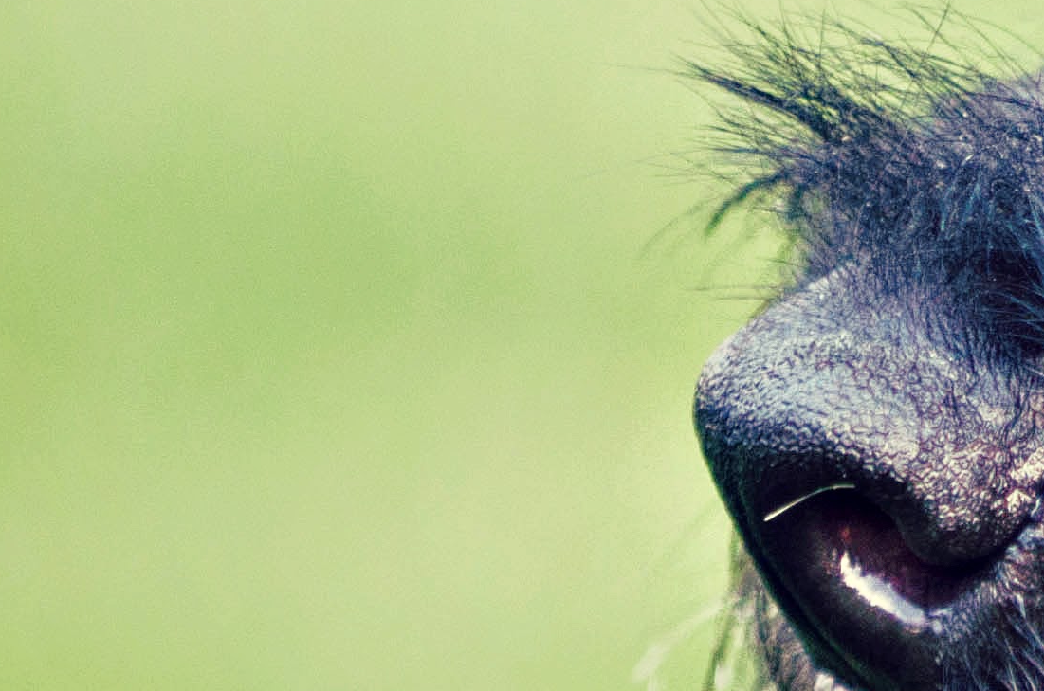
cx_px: 1346
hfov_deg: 4.4
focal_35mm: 470
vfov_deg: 2.9
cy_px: -45
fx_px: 13600
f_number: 2.8
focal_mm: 70
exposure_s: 1/200
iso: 320
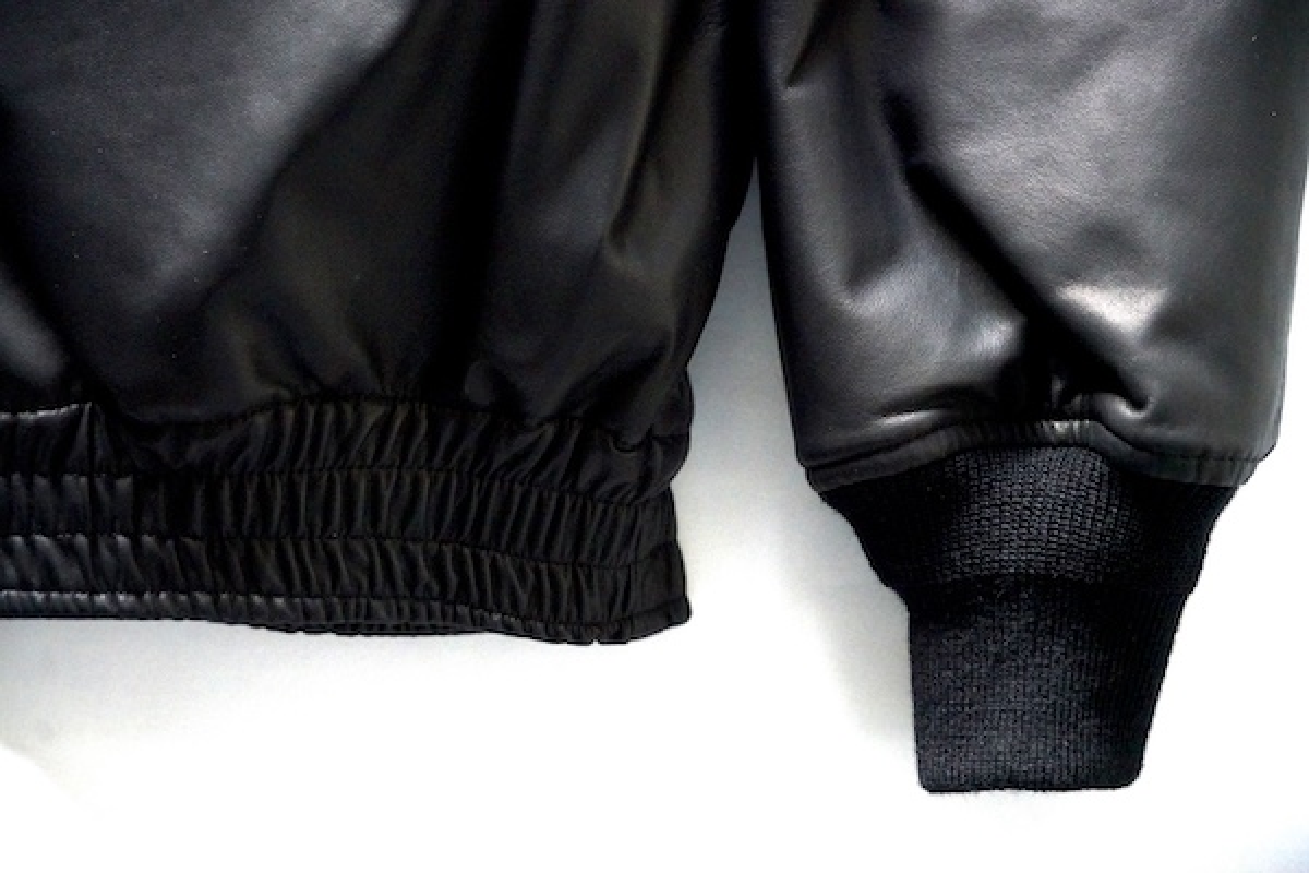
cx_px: 654
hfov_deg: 23.6
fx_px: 3127
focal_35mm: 86
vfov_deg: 15.9
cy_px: 436
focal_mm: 86
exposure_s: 1/640
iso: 16000
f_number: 4.5
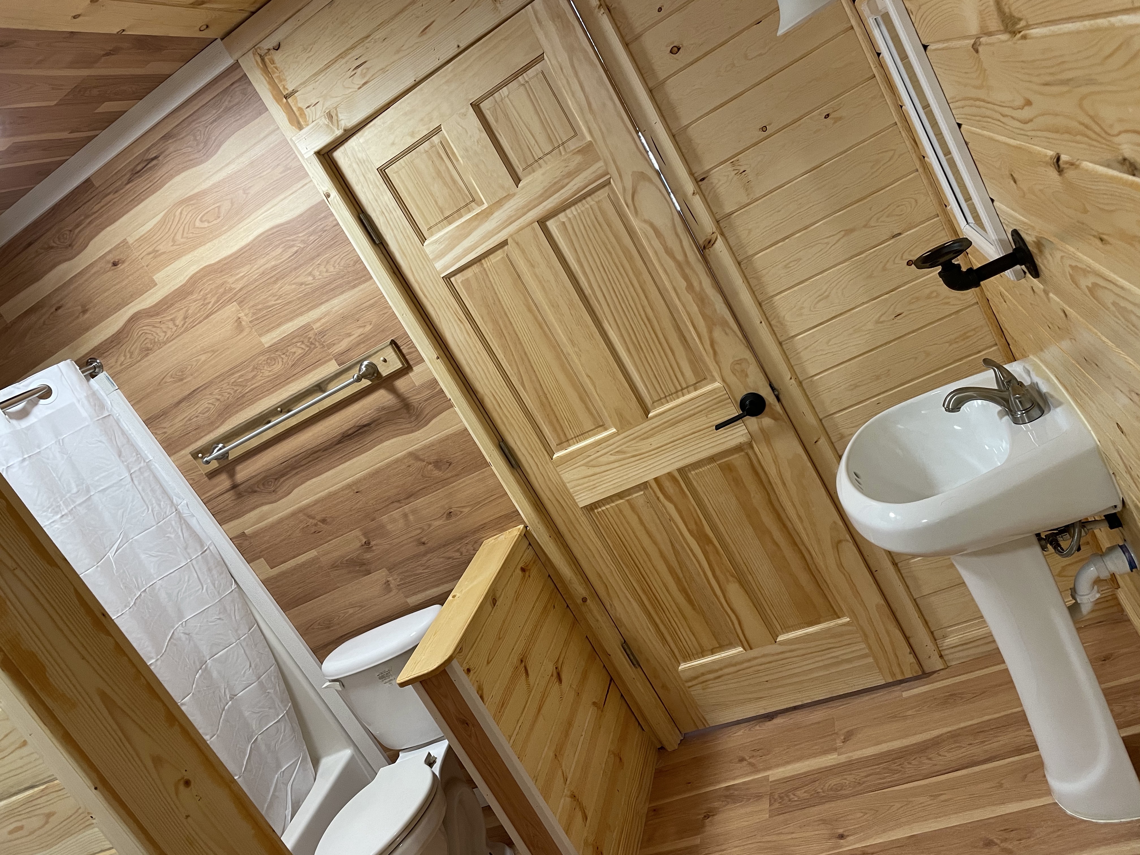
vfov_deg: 53.1
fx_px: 856
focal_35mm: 26
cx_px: 570
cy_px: 428
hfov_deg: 67.3
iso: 160
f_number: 1.6
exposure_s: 1/60
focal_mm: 4.2
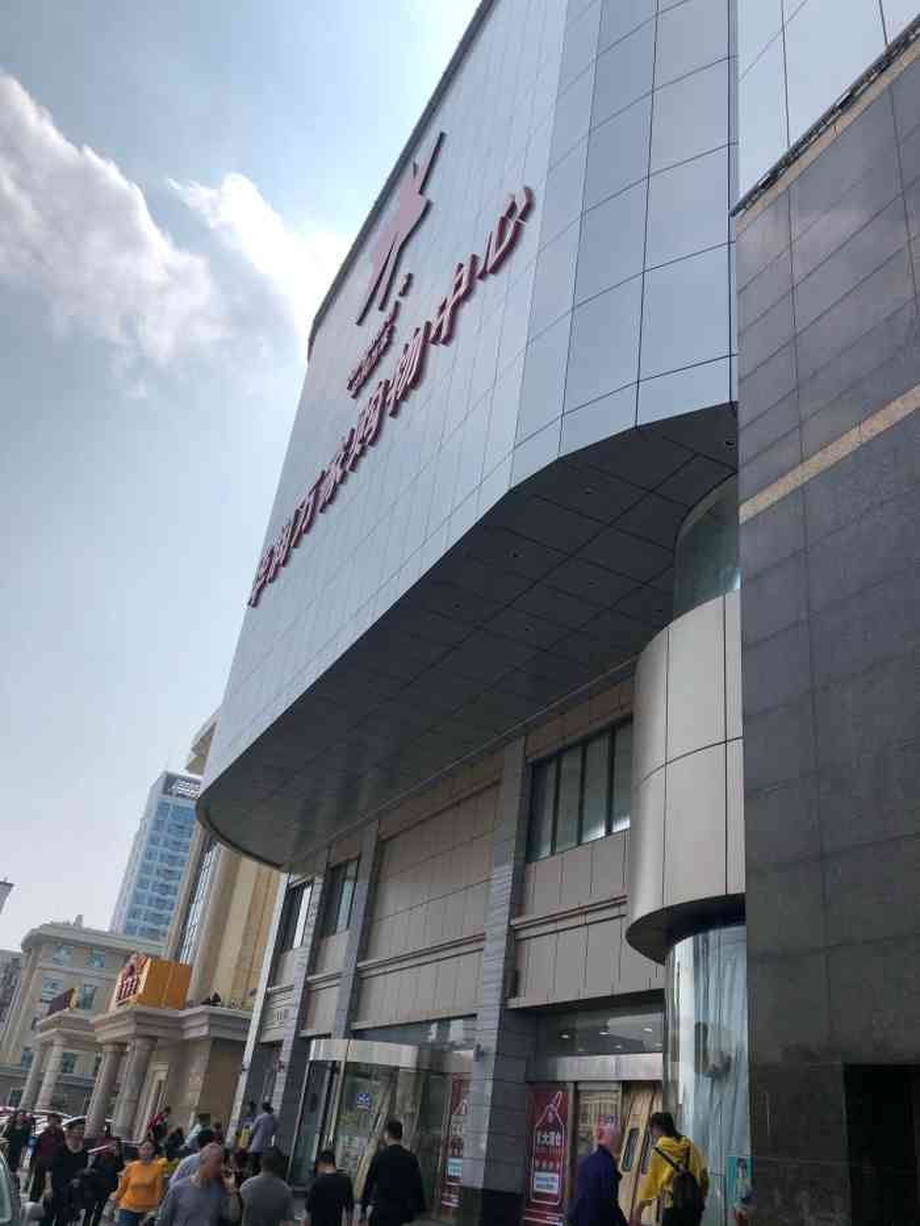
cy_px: 613
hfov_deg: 49.8
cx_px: 460
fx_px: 992
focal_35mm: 28
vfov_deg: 63.4
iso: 20
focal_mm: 4
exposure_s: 1/4000
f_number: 1.8
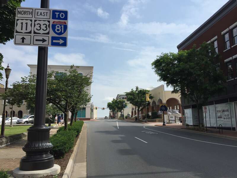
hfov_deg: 61.7
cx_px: 118
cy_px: 89
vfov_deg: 48.2
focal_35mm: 29
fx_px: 199
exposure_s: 1/2326
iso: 32
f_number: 2.2
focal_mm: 4.15
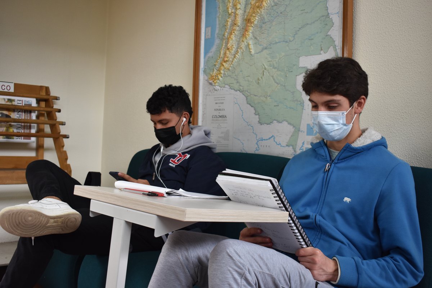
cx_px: 216
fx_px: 468
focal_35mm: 39
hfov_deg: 49.6
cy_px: 144
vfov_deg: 34.2
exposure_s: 1/100
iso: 800
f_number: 5
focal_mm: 26
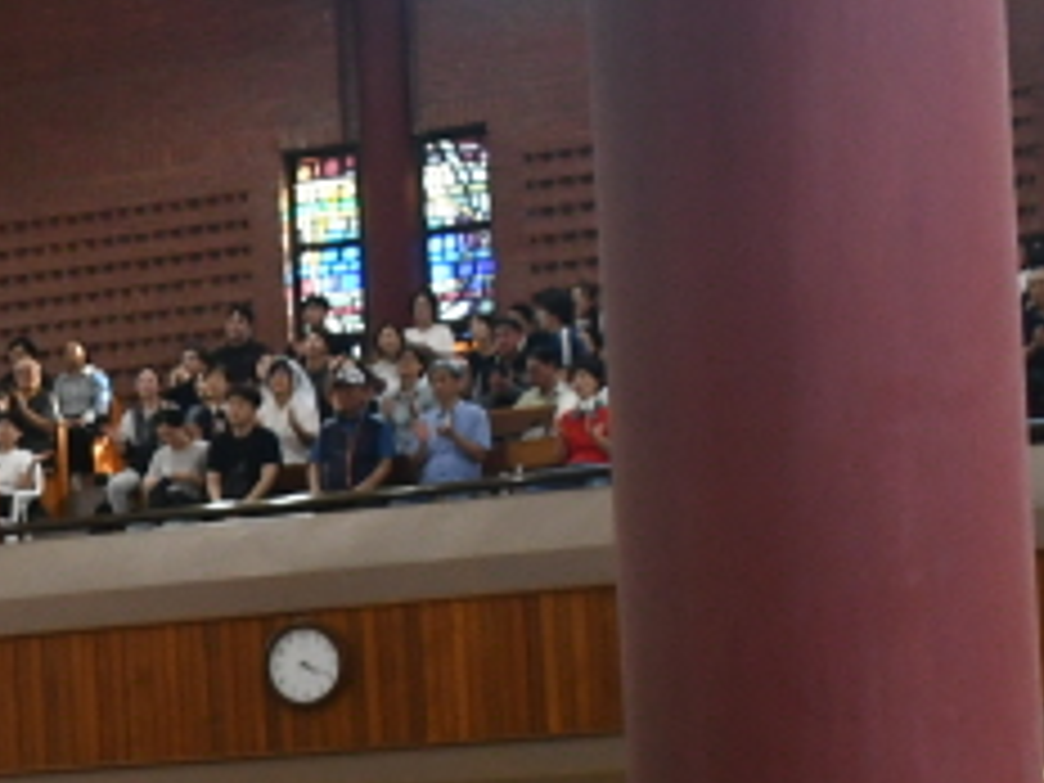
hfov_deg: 12.1
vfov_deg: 9.4
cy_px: 842
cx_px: -544
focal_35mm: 156
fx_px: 4705
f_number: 3.8
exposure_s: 1/50
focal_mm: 24
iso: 1000
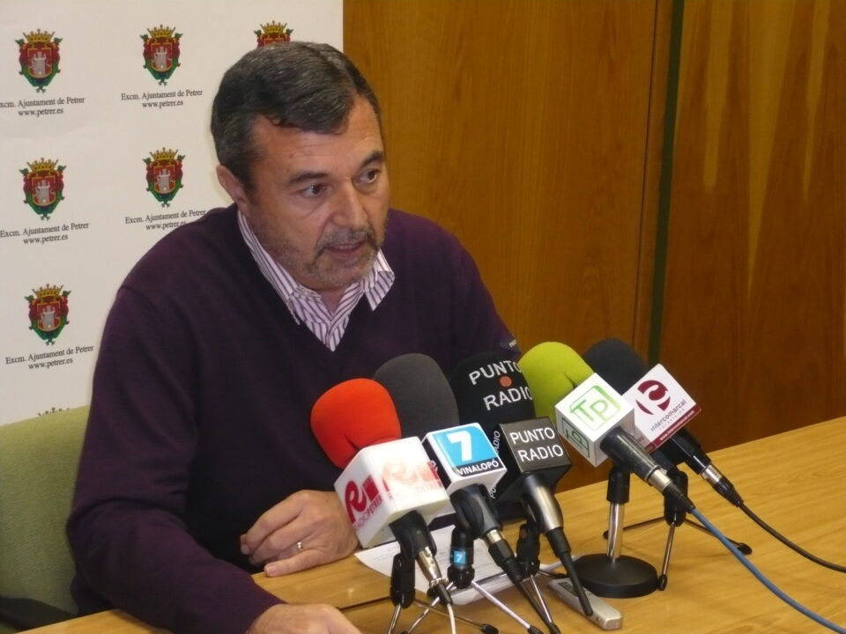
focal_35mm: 89
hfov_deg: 22.0
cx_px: 423
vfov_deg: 16.6
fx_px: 2175
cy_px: 317
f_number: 4.6
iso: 320
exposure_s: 1/30
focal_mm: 14.8
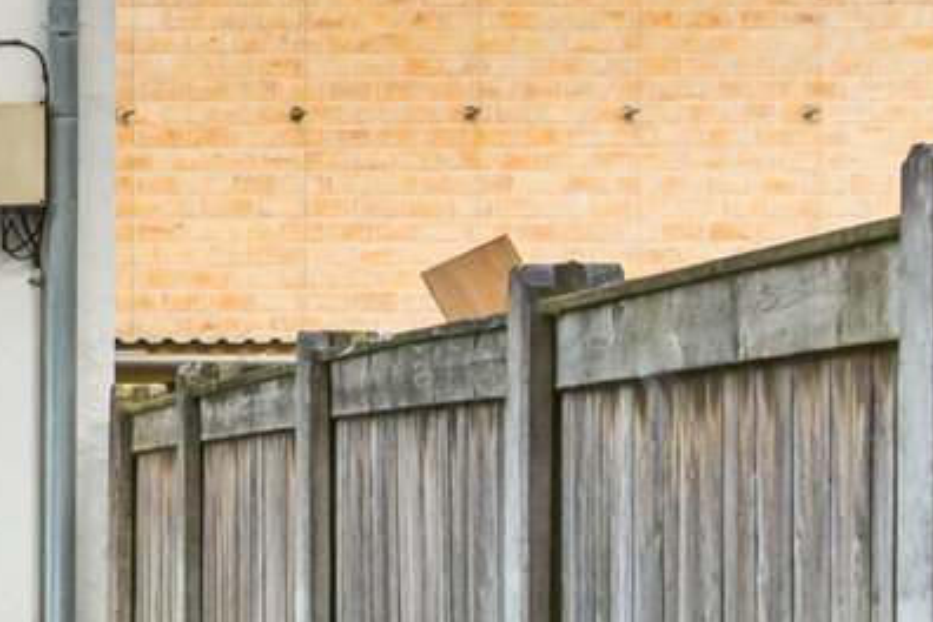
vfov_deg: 9.3
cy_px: 271
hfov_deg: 10.2
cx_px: -1873
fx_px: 3830
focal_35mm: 148
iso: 320
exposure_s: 1/125
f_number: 6.3
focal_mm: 19.5
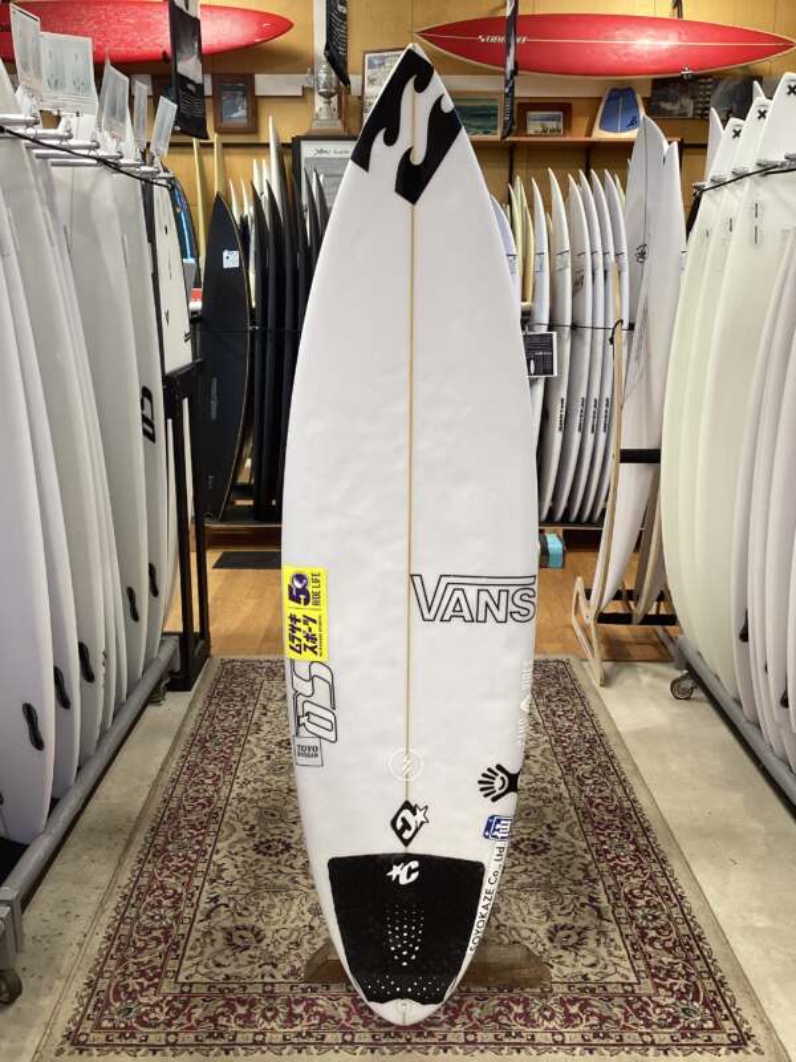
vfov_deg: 58.4
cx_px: 398
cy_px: 531
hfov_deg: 45.4
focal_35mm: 31
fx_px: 950
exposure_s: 1/50
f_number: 2.4
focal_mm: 3.3
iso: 80
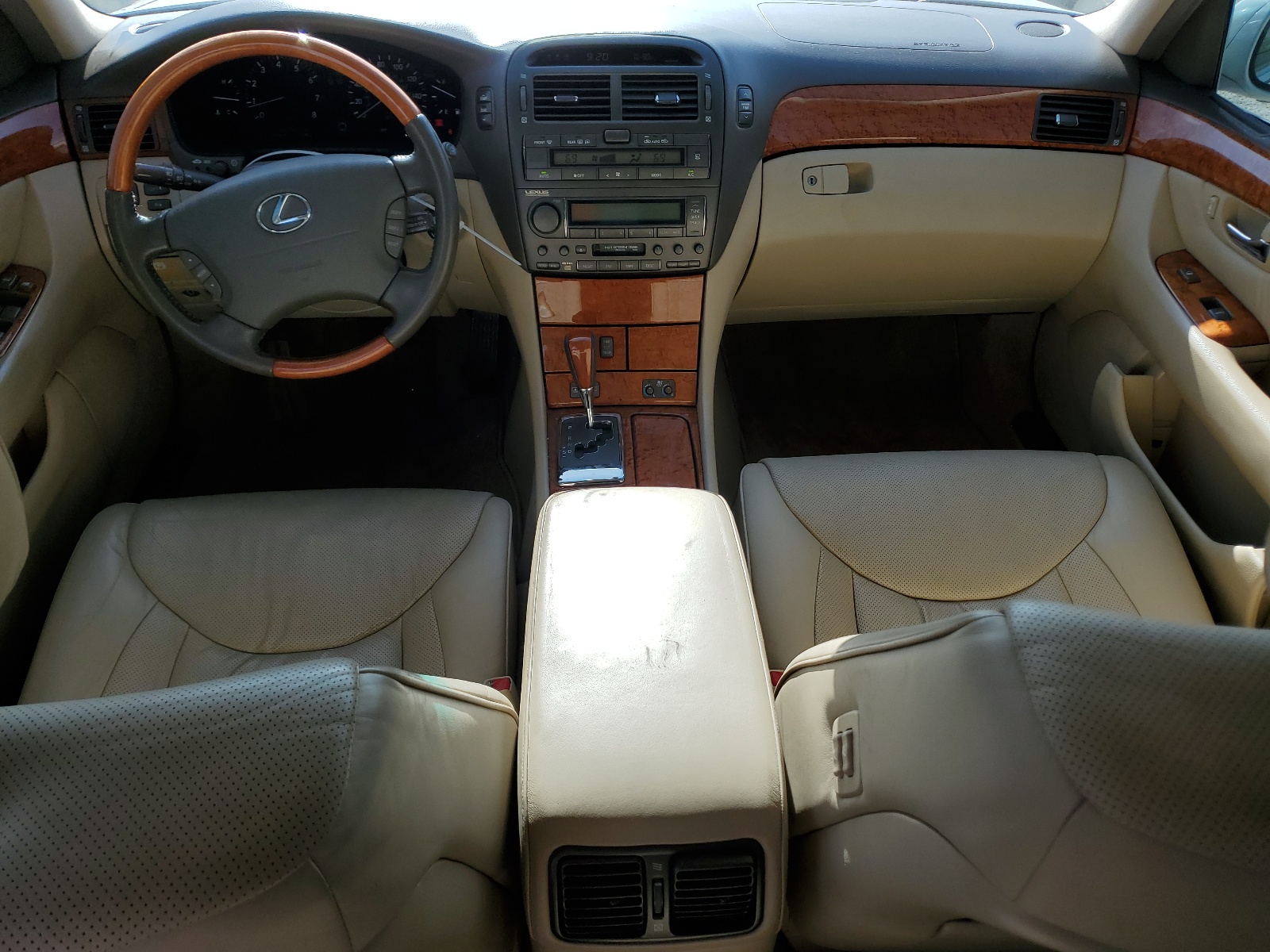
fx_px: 954
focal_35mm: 26
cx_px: 635
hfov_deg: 67.3
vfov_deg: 53.1
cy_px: 476
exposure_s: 1/1429
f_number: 1.5
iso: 50
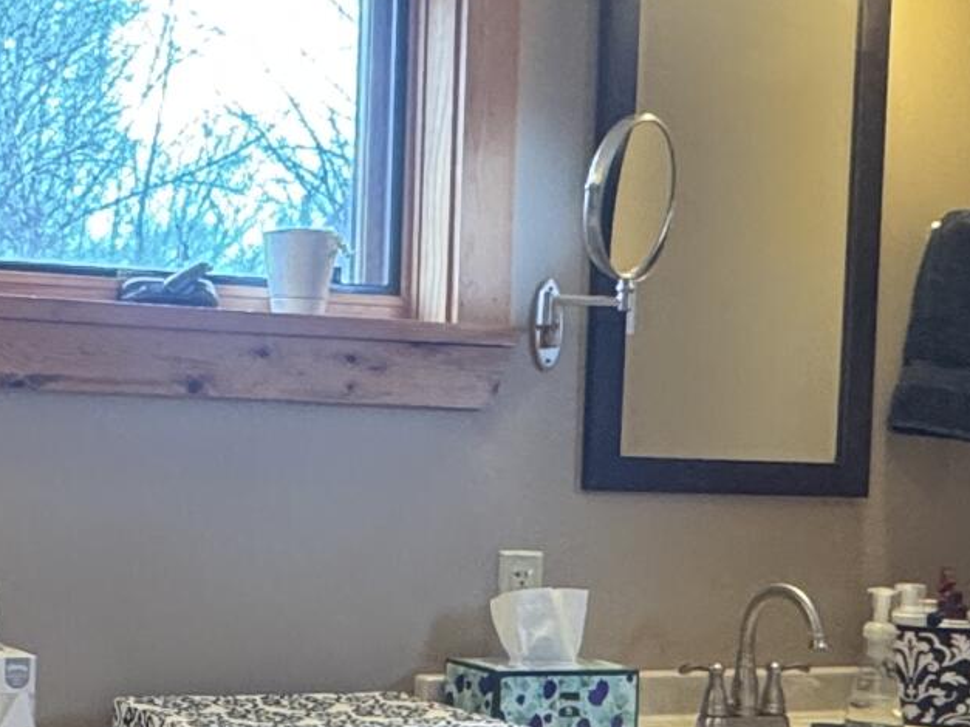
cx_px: 59
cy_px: 487
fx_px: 1877
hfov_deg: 27.7
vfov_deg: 21.8
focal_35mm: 67
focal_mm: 2.22
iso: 320
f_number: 2.2
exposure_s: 1/60
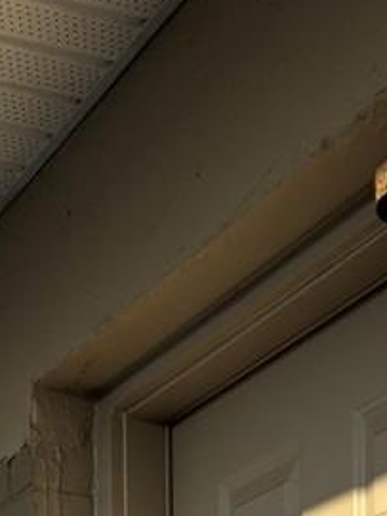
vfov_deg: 14.3
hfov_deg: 12.9
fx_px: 1716
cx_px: 227
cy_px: 1038
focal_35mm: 115
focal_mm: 5.96
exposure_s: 1/2242
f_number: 1.6
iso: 50
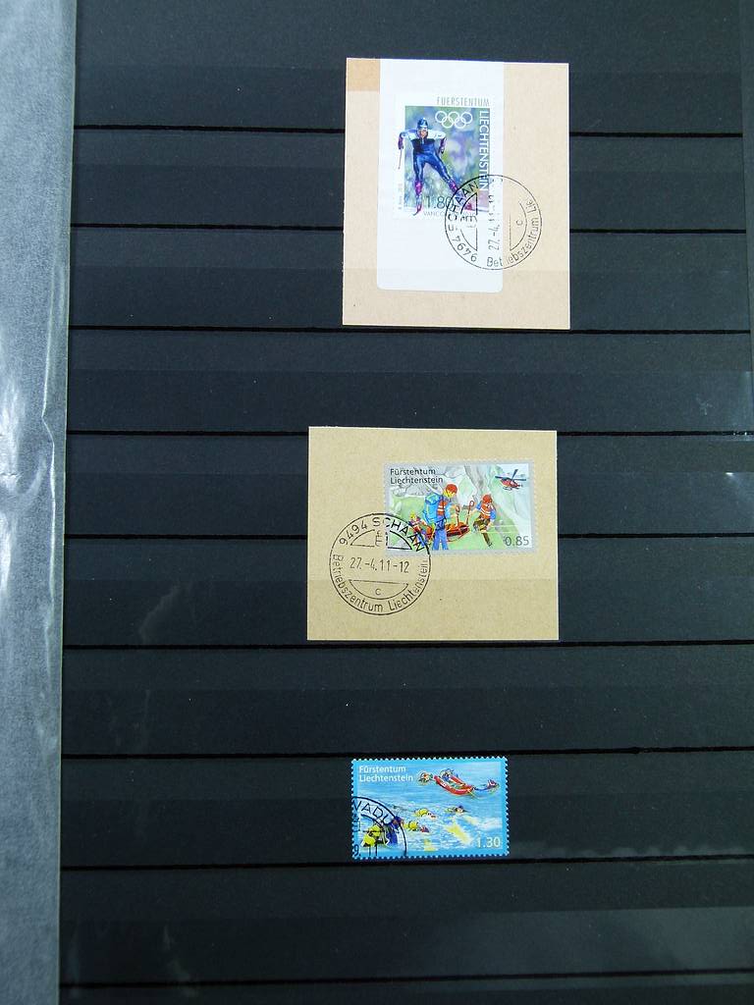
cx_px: 377
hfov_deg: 36.0
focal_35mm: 40
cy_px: 502
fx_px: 1162
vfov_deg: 46.8
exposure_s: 1/60
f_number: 3.1
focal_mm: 7.3
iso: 100
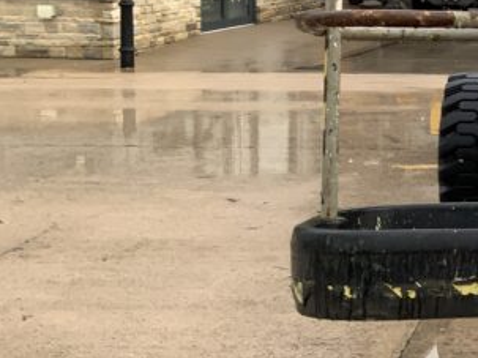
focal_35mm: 98
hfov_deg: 17.8
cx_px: 730
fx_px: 1353
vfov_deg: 15.0
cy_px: 60
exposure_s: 1/137
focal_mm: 3
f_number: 1.8
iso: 16
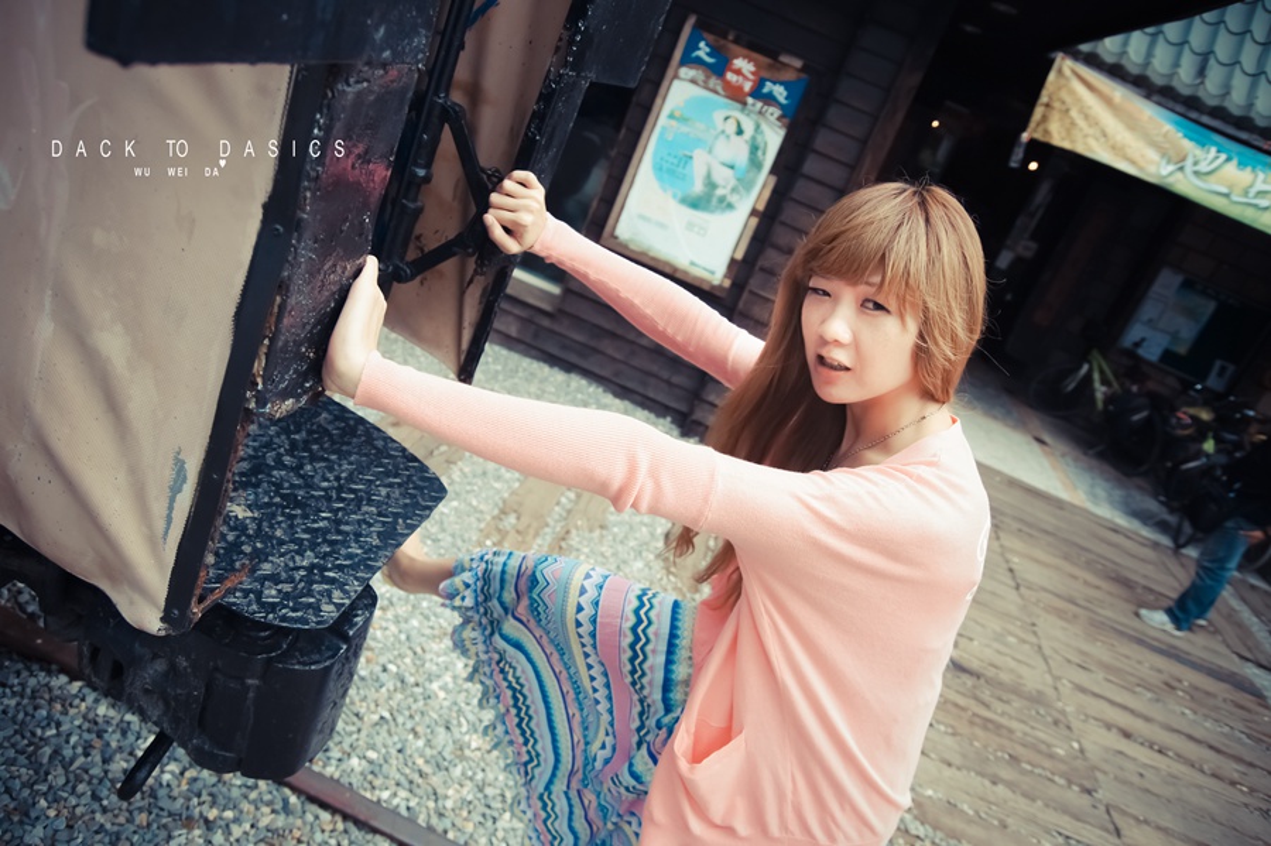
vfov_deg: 50.4
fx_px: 900
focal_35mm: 26
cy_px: 423
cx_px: 636
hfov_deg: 70.5
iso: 200
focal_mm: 17
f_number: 3.2
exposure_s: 1/640
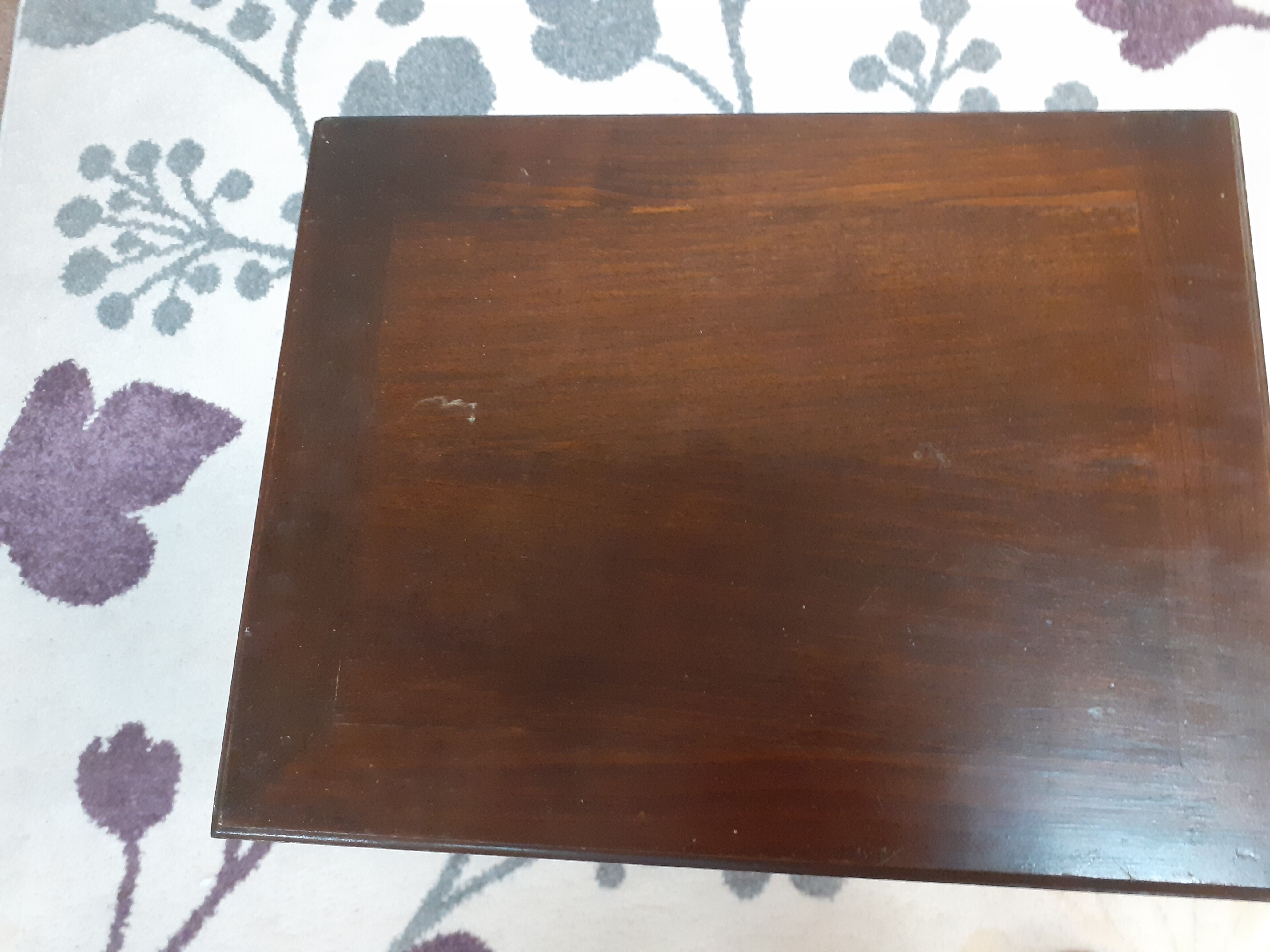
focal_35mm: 27
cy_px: 476
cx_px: 635
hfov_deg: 65.3
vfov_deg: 51.4
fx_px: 991
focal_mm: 3.6
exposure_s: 1/25
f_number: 1.9
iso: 320
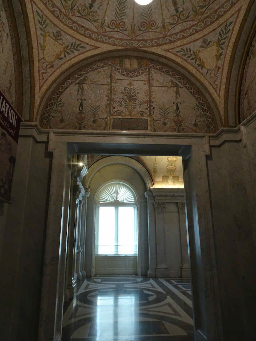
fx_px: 237
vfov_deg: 71.6
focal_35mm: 24
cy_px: 170
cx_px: 128
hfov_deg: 56.8
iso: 500
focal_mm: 4.1
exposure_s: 1/30
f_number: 3.5
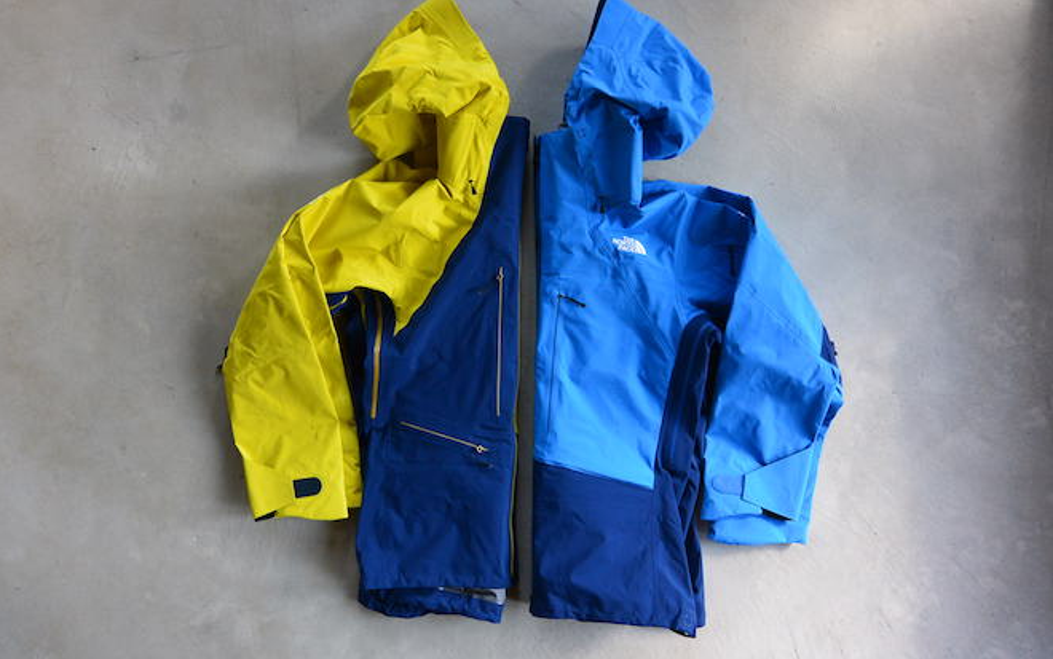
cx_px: 520
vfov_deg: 41.8
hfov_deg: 62.9
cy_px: 304
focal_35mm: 30
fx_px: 861
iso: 200
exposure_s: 1/160
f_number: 3.5
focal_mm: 11
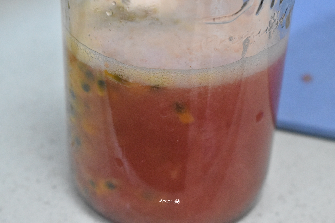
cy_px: 112
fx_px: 768
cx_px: 168
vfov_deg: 16.6
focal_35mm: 82
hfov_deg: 24.6
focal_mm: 55
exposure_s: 1/100
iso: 5000
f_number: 6.3
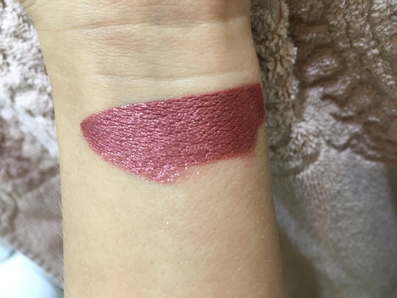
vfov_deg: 48.2
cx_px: 198
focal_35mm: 29
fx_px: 333
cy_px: 149
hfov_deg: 61.7
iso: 125
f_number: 2.2
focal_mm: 4.15
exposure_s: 1/33
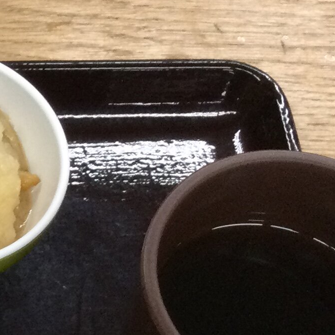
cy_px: 521
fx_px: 1467
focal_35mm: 134
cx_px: -339
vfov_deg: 12.3
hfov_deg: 11.7
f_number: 2.4
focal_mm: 3.3
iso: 64
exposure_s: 1/30
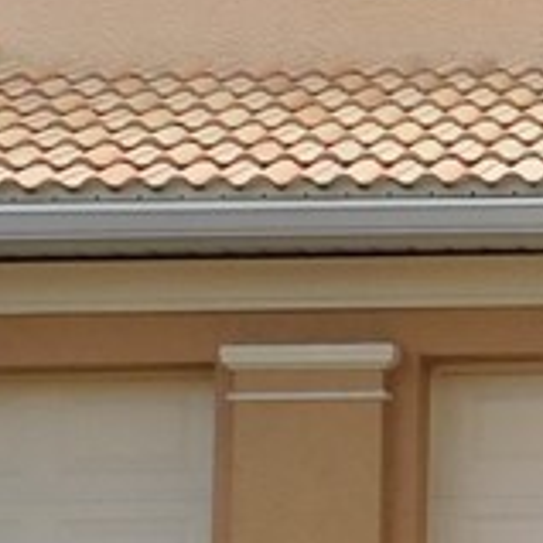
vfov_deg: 8.5
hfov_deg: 7.8
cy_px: 273
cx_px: 1387
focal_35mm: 205
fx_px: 3638
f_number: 3.5
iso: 125
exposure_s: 1/400
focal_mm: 6.3
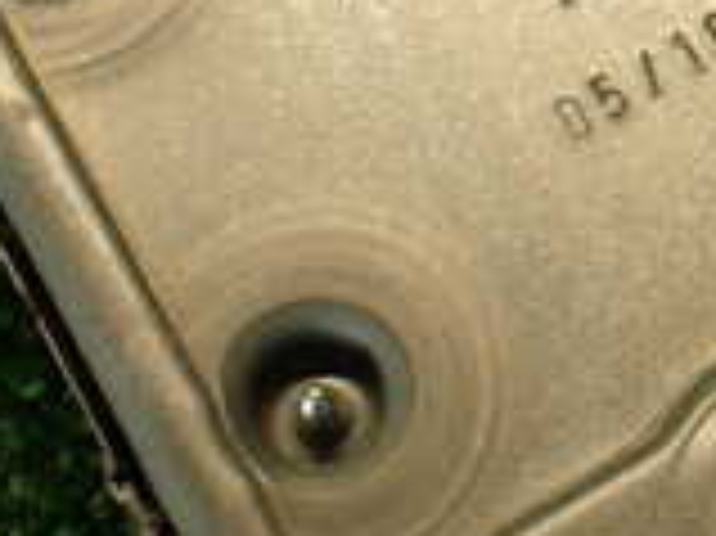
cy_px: -90
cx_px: 748
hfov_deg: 14.2
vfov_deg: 10.7
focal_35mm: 136
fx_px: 2811
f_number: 2.5
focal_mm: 6.37
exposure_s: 1/40
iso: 200
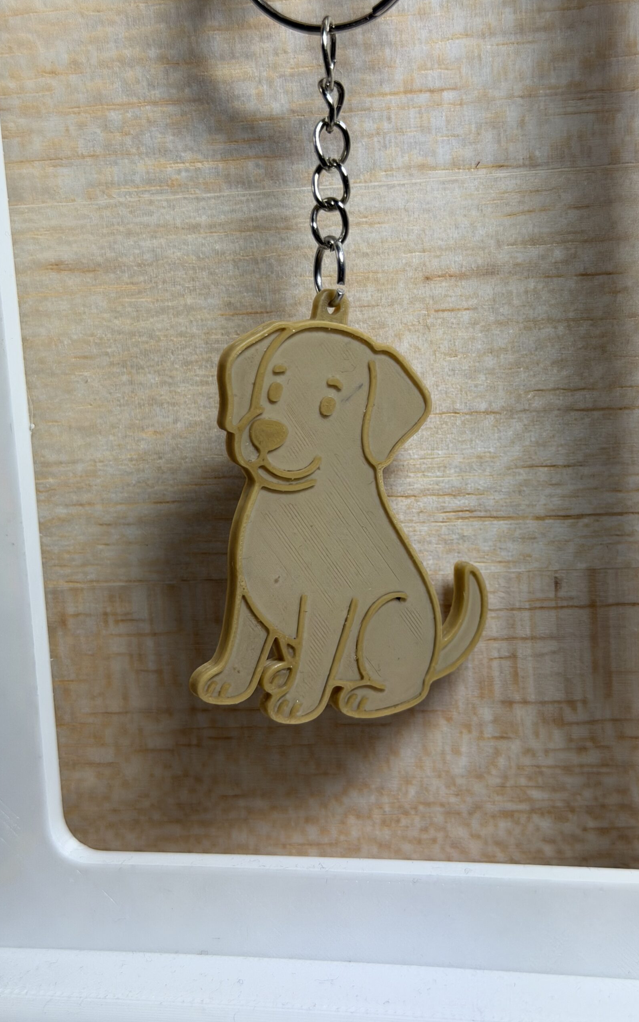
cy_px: 511
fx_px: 1421
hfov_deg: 25.3
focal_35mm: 51
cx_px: 356
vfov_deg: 39.6
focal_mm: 6.76
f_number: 1.78
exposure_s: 1/247
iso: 64
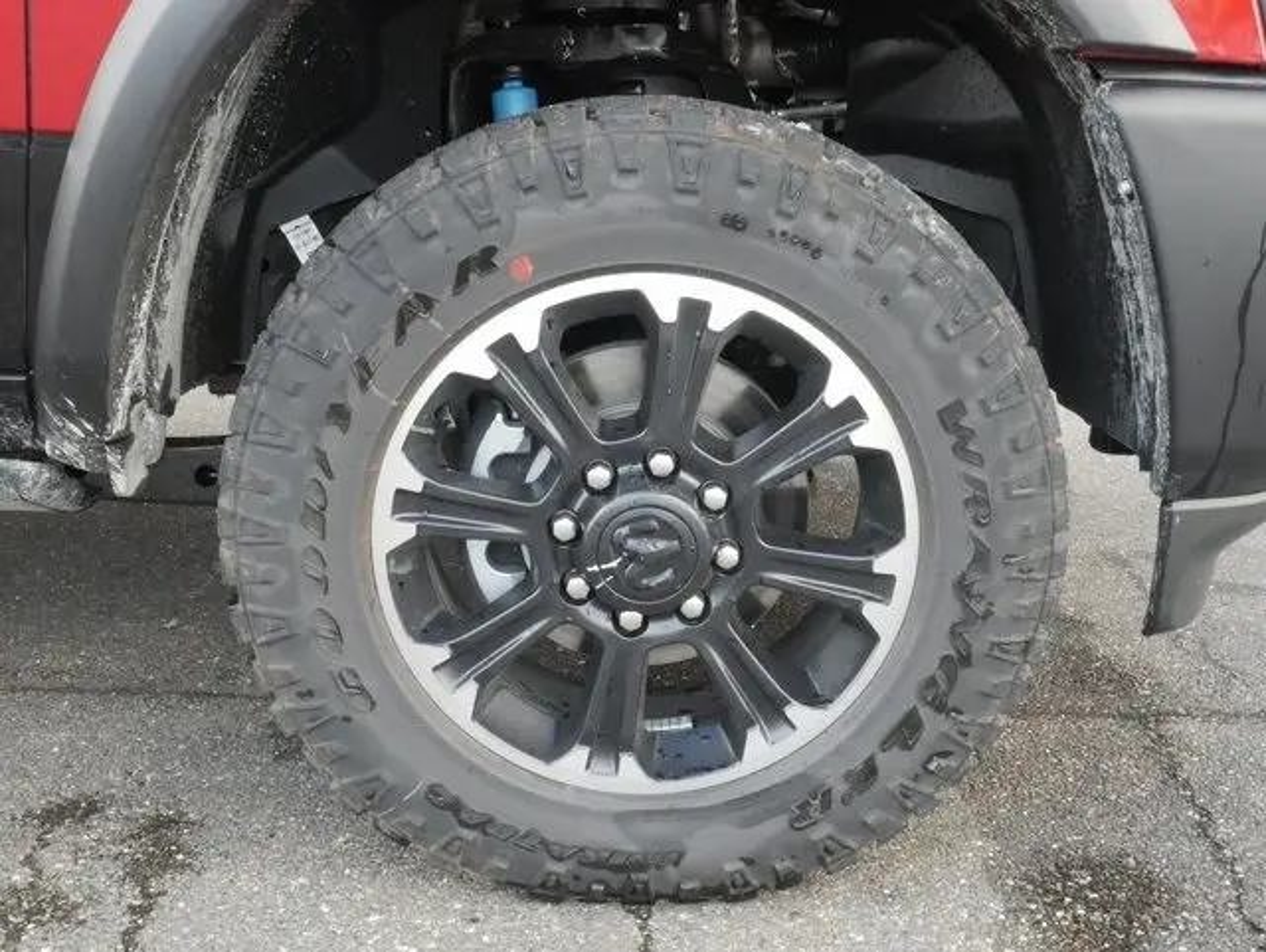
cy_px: 476
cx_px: 633
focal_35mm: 40
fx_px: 1464
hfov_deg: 46.8
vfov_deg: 36.0
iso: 3200
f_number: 20
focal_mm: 20
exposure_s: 1/60
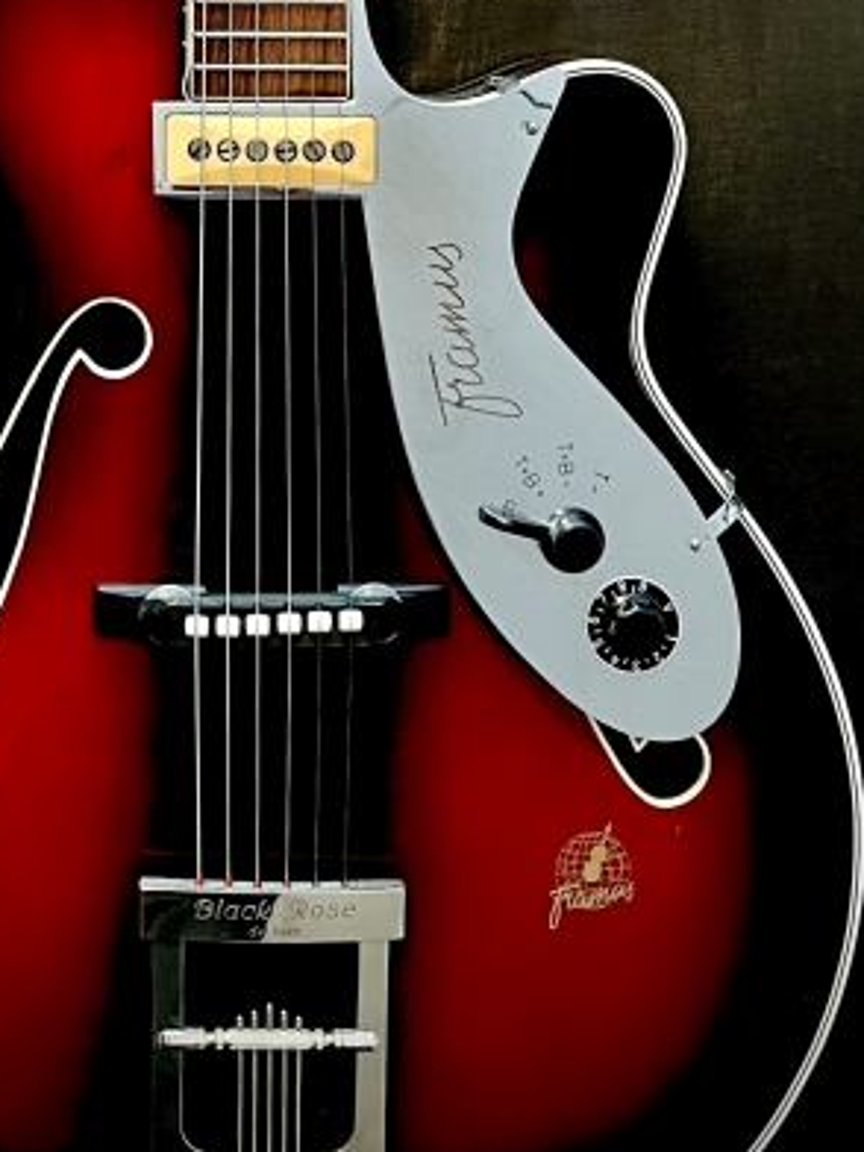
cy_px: -91
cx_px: 153
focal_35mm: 68
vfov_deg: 26.5
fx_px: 2263
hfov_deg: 21.3
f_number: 1.6
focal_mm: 5.1
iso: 250
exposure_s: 1/50
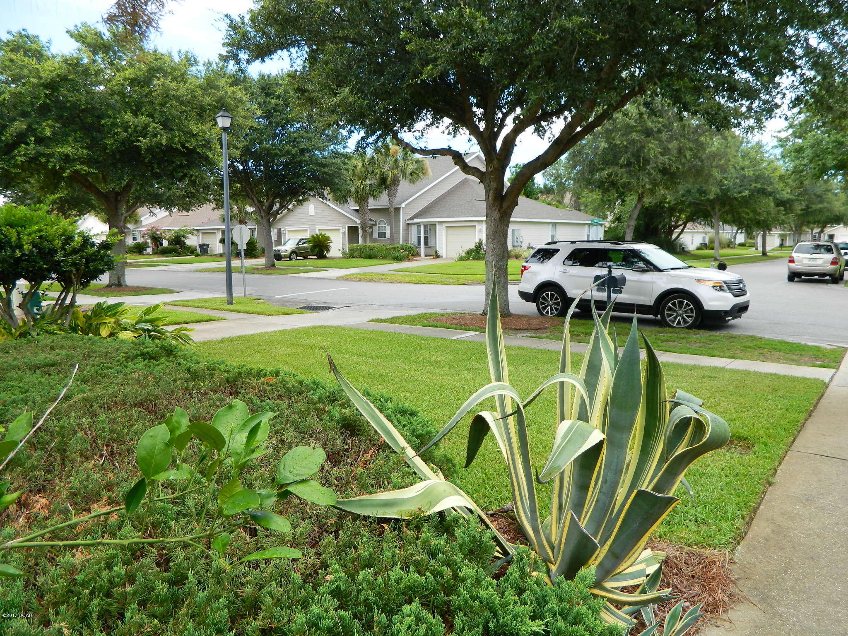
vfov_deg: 54.9
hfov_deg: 69.4
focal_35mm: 25
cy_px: 318
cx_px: 424
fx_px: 612
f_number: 3.1
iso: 80
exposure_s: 1/320
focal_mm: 4.5
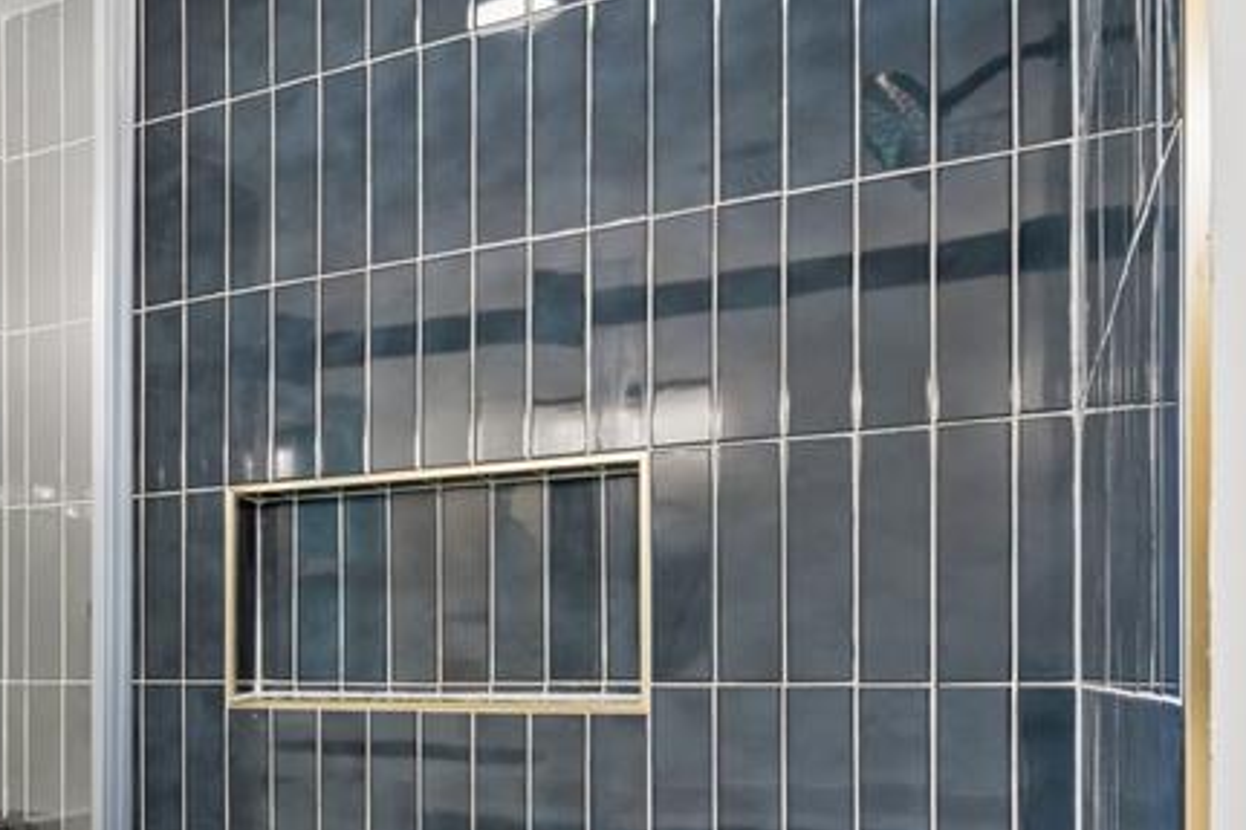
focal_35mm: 38
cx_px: 1
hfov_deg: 43.5
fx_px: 1315
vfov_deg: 33.6
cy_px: 706
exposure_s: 1/25
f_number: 8
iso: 200
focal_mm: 16
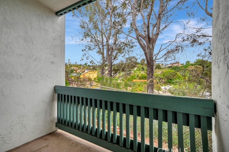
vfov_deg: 71.9
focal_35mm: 17
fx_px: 105
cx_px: 110
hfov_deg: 94.9
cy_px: 76
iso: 400
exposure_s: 1/400
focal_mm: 15.5
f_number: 8
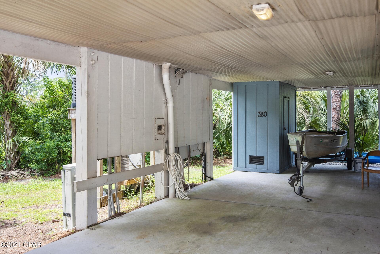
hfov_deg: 55.8
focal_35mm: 34
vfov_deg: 38.9
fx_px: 359
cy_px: 127
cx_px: 190
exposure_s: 1/80
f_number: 8
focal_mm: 34
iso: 200
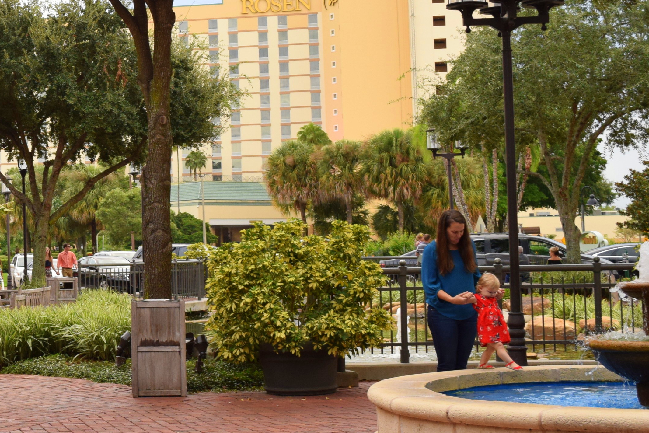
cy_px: 147
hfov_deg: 24.4
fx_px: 1425
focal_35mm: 79
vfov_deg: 17.2
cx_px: -10
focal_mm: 25
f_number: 6.3
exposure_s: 1/160
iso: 800
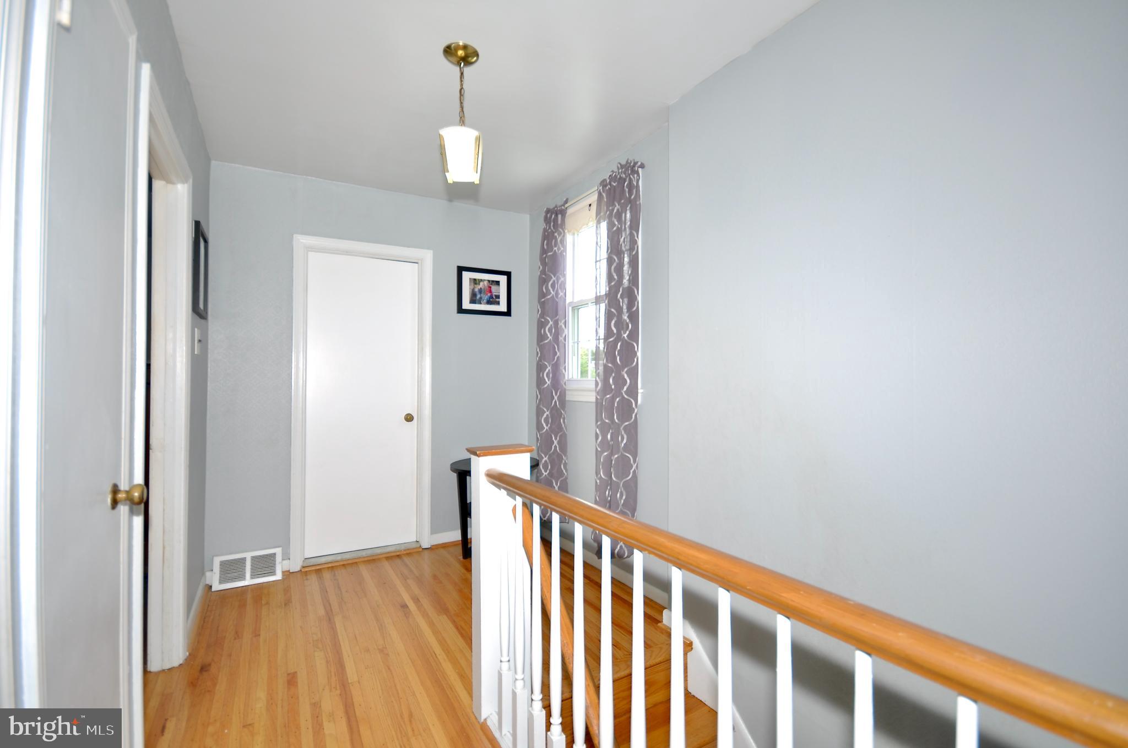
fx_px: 469
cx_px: 564
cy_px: 374
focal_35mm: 15
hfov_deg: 100.5
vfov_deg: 77.1
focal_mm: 10
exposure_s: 1/60
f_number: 4
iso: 100
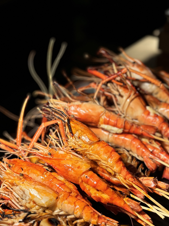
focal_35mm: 61
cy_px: 140
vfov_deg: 31.6
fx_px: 397
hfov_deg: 24.0
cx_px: 100
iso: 64
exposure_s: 1/621
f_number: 1.78
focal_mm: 6.76
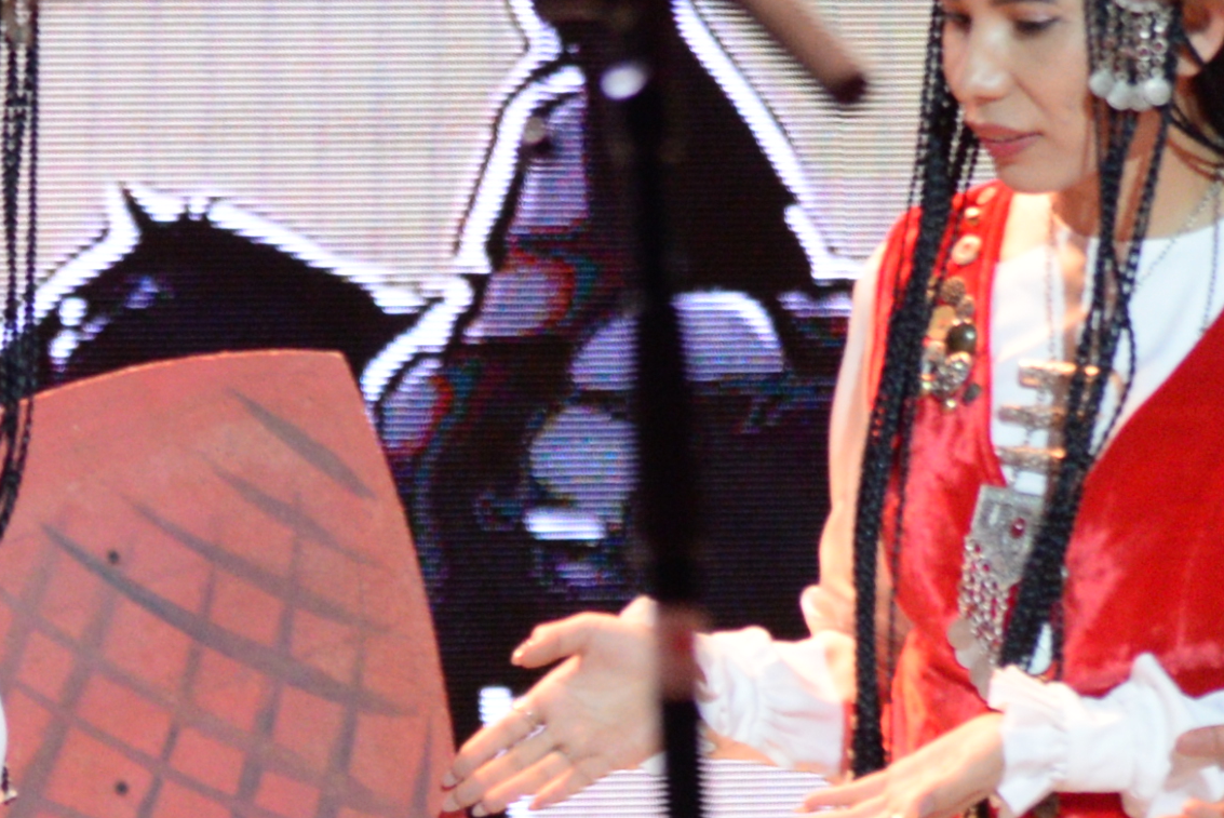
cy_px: 995
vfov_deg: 2.2
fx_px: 21671
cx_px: 489
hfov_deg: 3.2
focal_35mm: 637
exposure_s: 1/80
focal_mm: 120
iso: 1600
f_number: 5
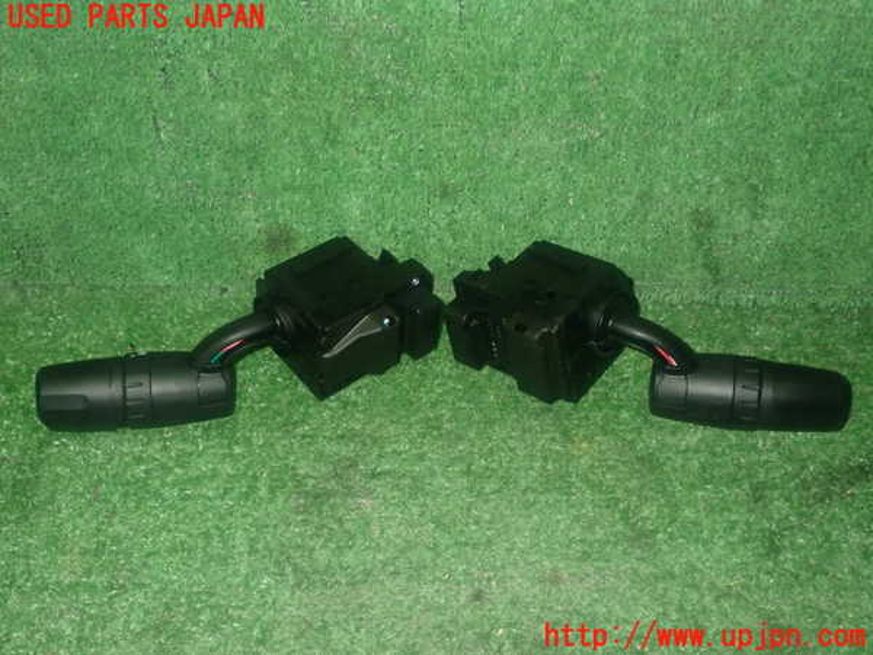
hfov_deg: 45.8
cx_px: 436
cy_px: 328
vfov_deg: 35.1
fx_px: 1034
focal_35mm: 41
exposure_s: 1/40
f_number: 8
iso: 800
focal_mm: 7.31
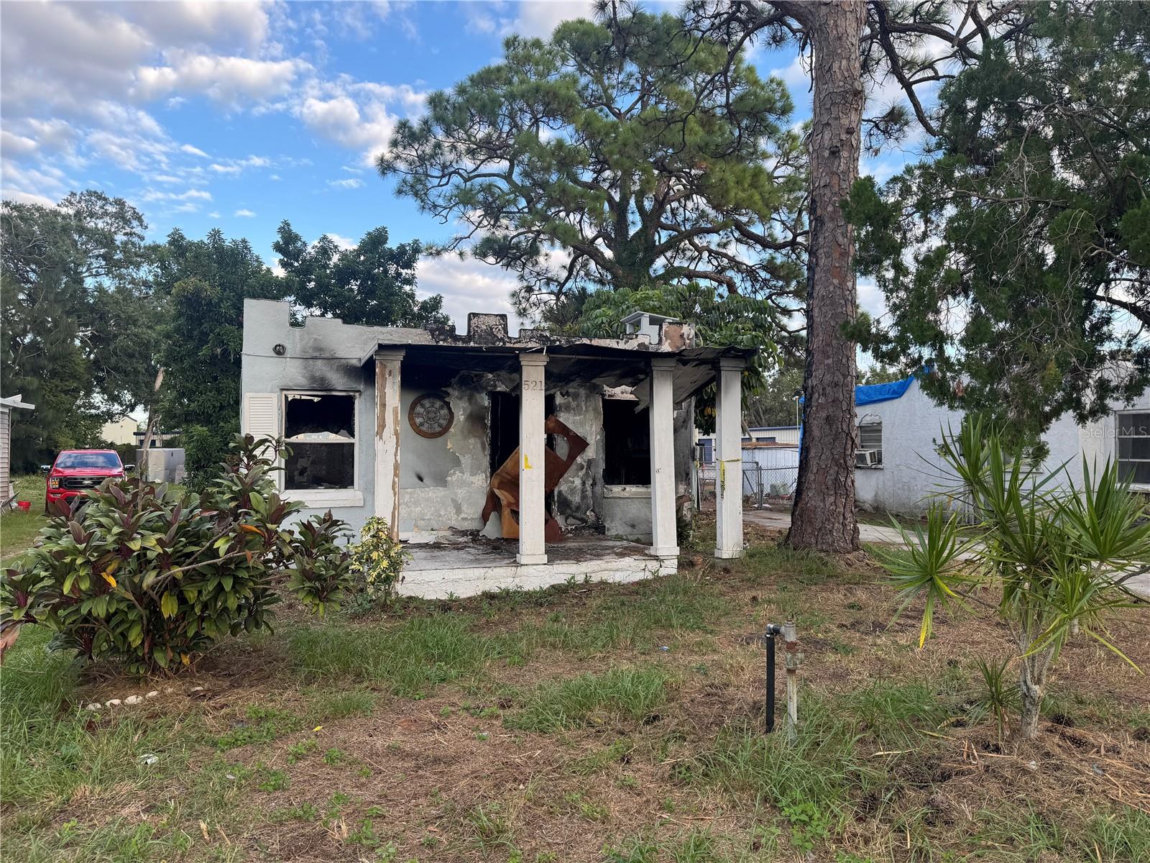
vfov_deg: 56.8
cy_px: 432
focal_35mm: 24
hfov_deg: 71.6
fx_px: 797
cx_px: 575
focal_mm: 6.76
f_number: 1.78
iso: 80
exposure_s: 1/535
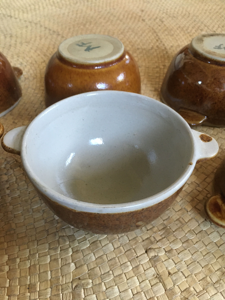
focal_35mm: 29
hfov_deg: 48.2
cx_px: 112
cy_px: 150
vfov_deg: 61.7
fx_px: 251
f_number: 2.2
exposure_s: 1/33
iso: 250
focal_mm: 4.15
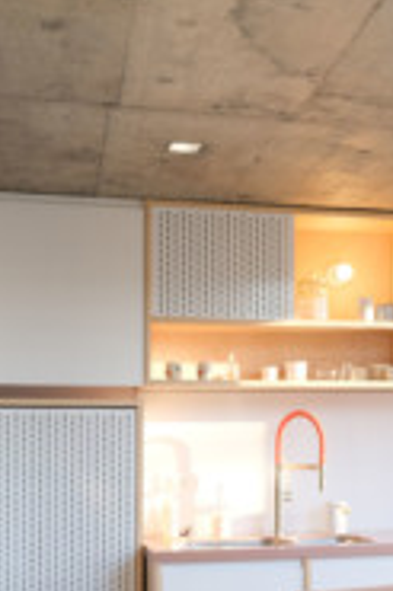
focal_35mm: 58
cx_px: 340
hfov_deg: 22.9
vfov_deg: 33.3
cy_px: 495
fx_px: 951
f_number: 3.2
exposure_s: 1/70
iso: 320
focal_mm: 18
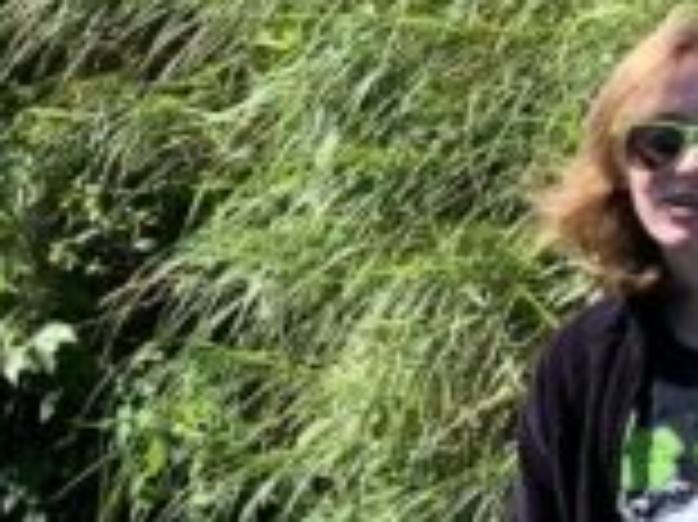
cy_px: 346
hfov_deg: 10.5
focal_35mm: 172
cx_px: -730
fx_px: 3466
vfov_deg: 8.6
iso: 25
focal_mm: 4.25
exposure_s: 1/829
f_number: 1.8
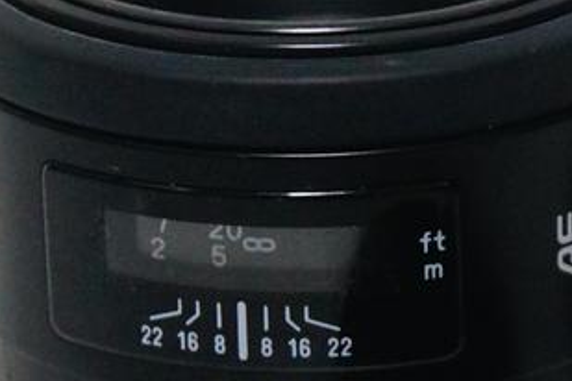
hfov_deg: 5.9
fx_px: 5561
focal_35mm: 350
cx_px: 640
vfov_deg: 3.9
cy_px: 351
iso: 1600
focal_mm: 50
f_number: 4
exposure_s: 1/80
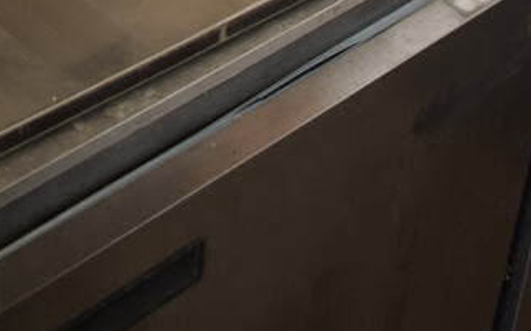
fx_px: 1128
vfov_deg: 13.6
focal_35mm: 78
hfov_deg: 26.0
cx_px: 99
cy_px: -383
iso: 400
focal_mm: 18
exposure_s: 1/30
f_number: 3.5
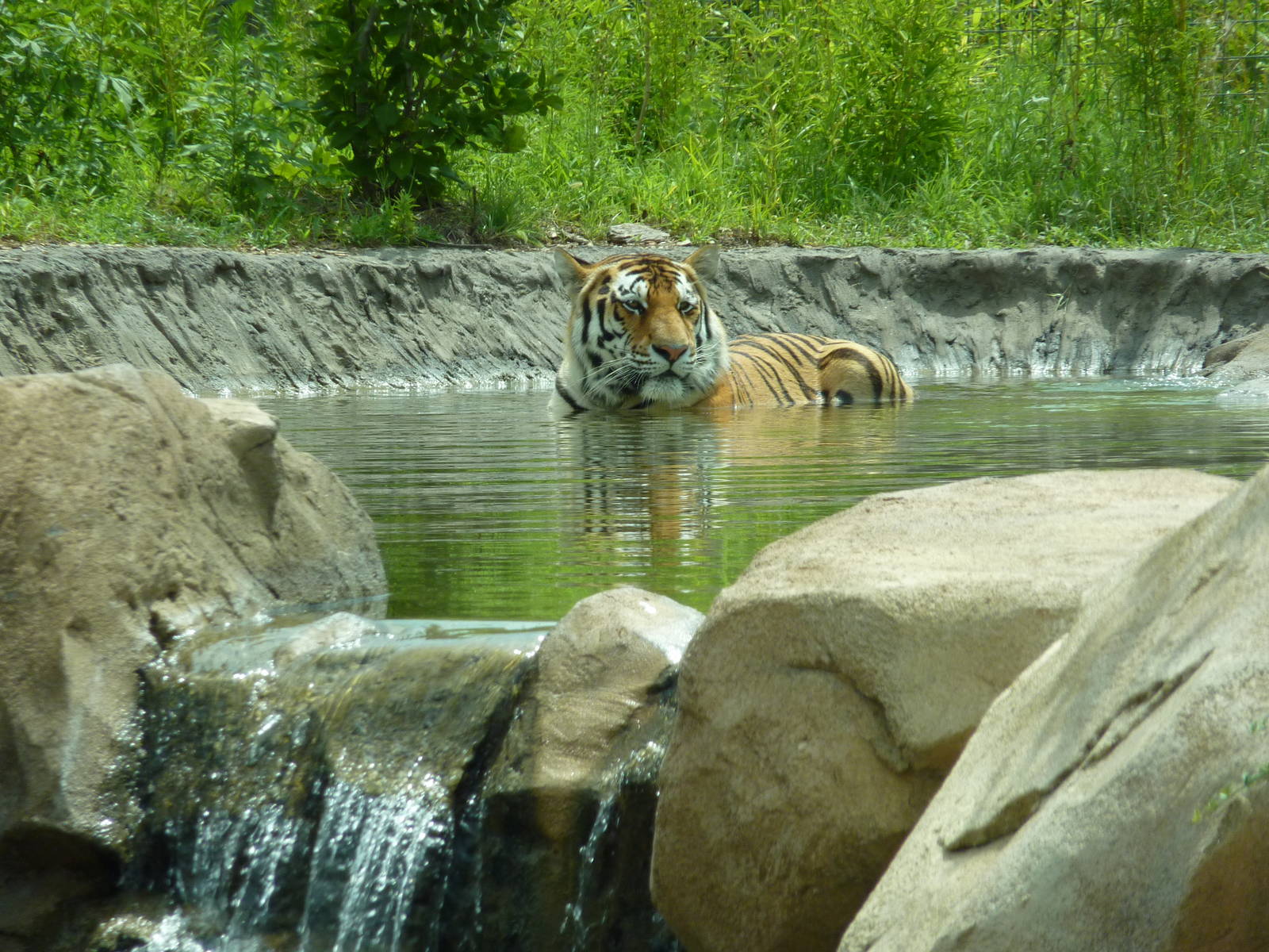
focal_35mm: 300
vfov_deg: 5.0
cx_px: 634
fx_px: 10998
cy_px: 476
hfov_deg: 6.6
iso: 160
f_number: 4.9
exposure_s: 1/500
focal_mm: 49.2
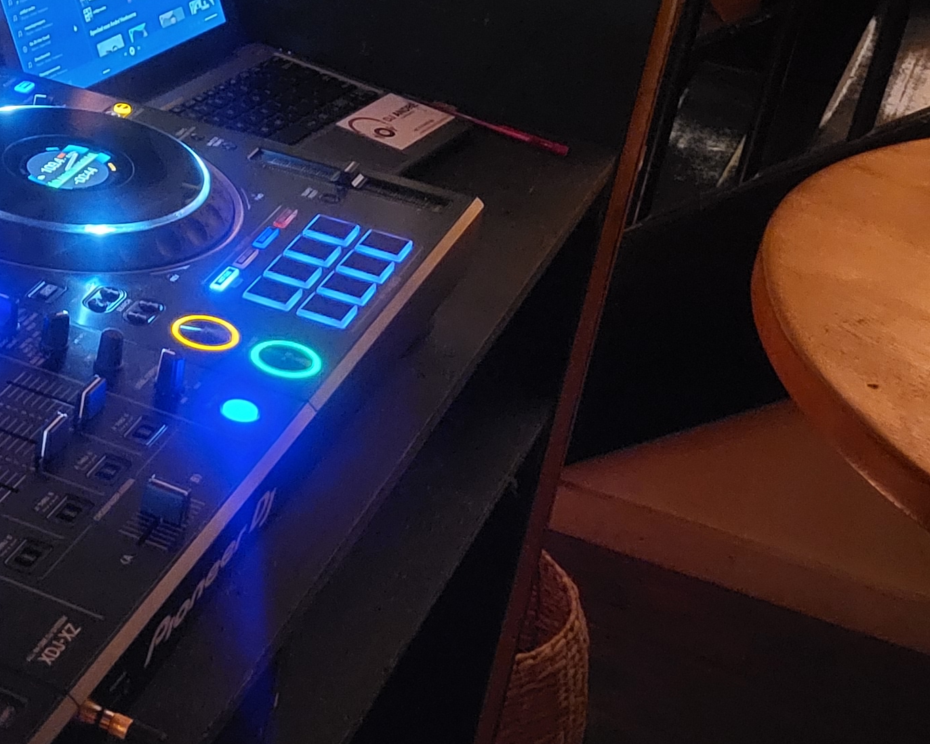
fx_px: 2036
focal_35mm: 74
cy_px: 239
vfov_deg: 20.6
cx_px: -220
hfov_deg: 23.3
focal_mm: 5.4
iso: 1250
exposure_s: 1/25
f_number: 1.8
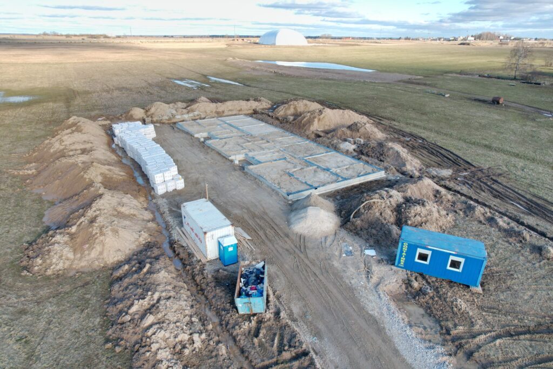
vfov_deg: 57.2
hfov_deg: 78.6
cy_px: 184
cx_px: 276
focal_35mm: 22
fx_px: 338
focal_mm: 8.38
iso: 100
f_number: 2.8
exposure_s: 1/500
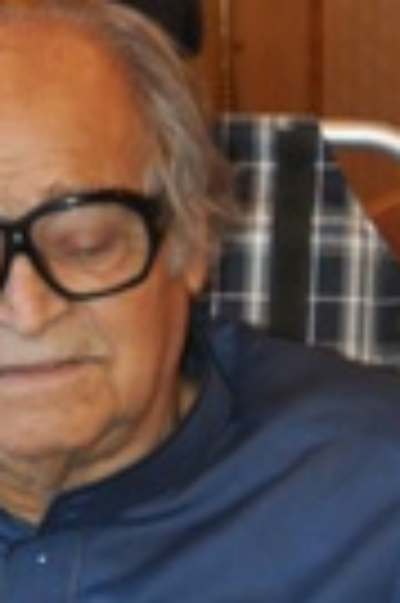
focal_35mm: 172
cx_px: -321
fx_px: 2874
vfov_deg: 12.0
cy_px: 356
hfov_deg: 7.7
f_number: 3.8
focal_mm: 24
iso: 800
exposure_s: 1/60
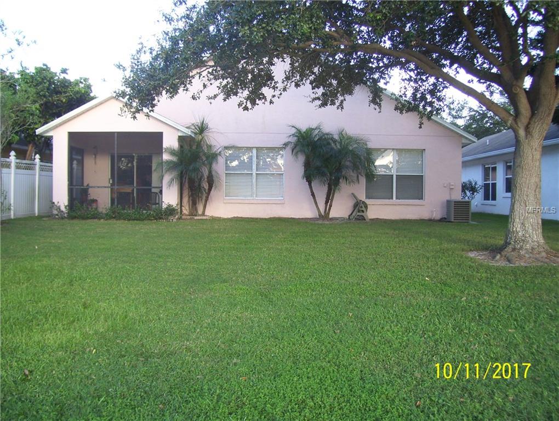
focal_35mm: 36
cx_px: 280
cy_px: 210
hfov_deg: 51.3
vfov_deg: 39.7
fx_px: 582
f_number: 2.7
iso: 80
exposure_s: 1/100
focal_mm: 6
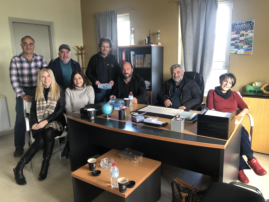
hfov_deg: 63.4
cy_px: 101
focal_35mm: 28
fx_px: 218
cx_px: 134
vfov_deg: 49.7
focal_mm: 3.99
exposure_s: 1/24
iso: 40
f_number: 1.8
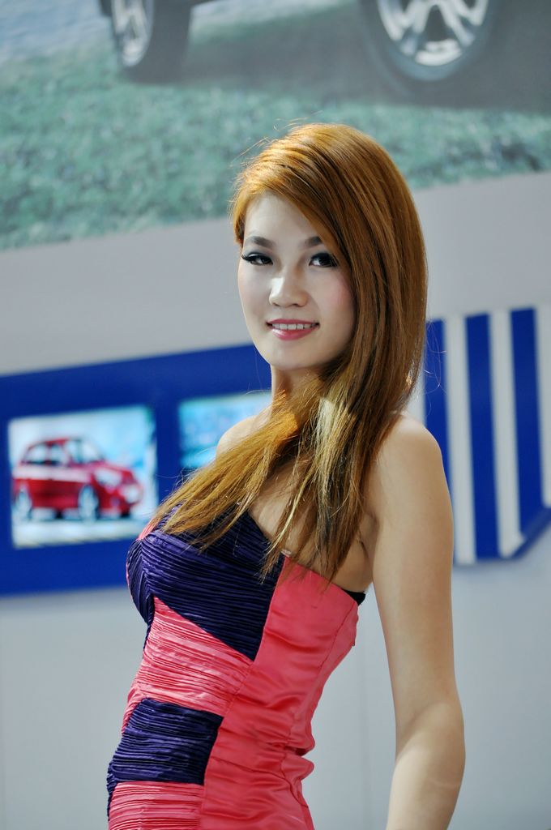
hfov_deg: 10.6
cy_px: 415
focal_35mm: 129
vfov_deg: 15.9
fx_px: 2969
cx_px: 276
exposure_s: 1/100
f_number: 5
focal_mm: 86
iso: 400
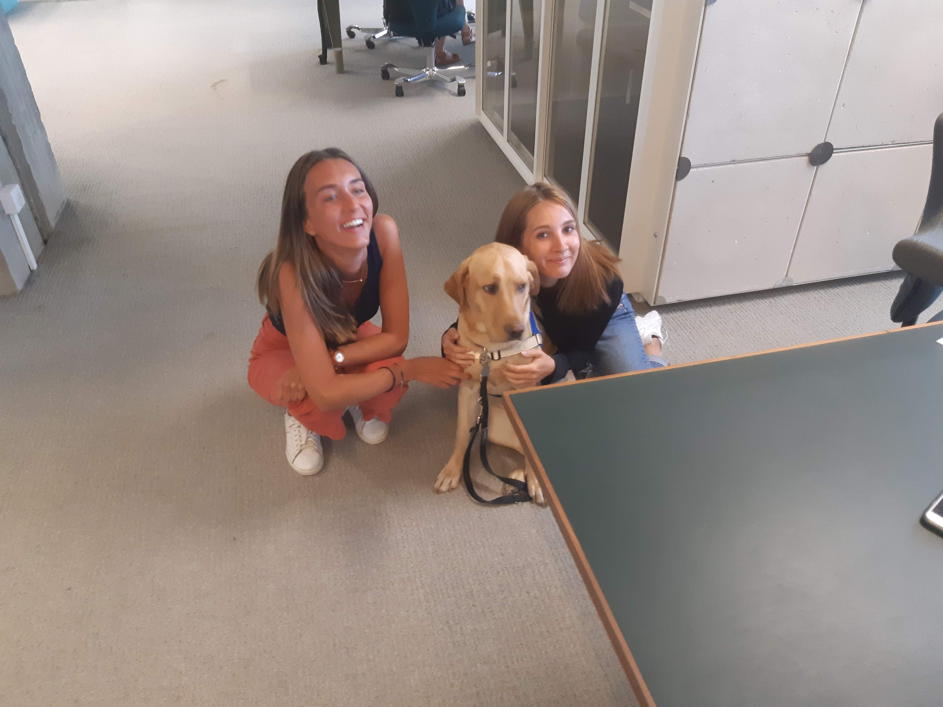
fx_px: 708
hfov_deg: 67.3
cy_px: 354
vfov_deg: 53.1
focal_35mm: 26
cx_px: 472
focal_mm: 3.93
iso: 250
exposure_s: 1/50
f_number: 1.7
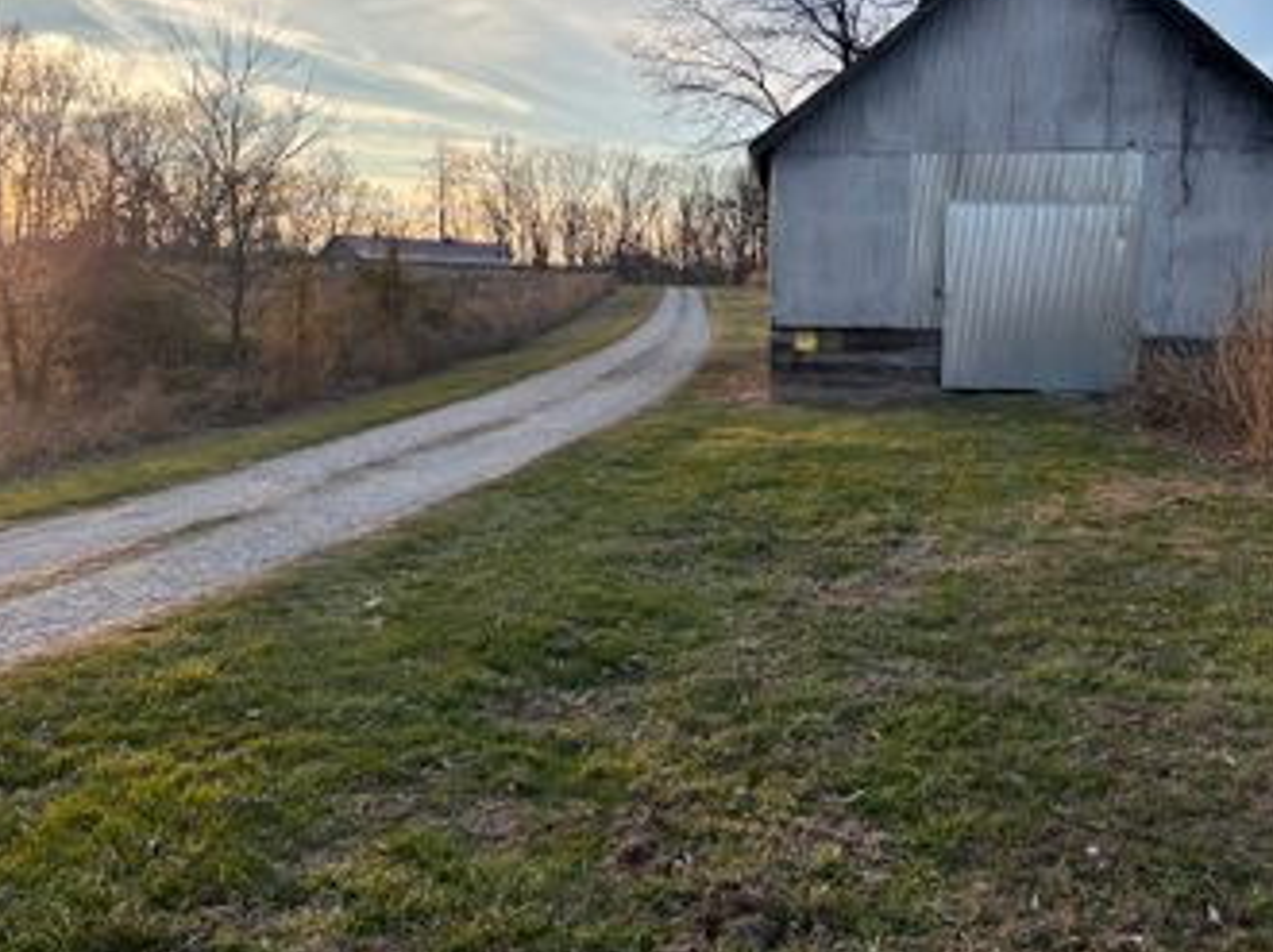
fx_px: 1249
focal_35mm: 34
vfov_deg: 41.5
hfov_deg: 54.0
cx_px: 662
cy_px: 376
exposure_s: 1/1645
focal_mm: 5.7
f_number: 1.5
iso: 50
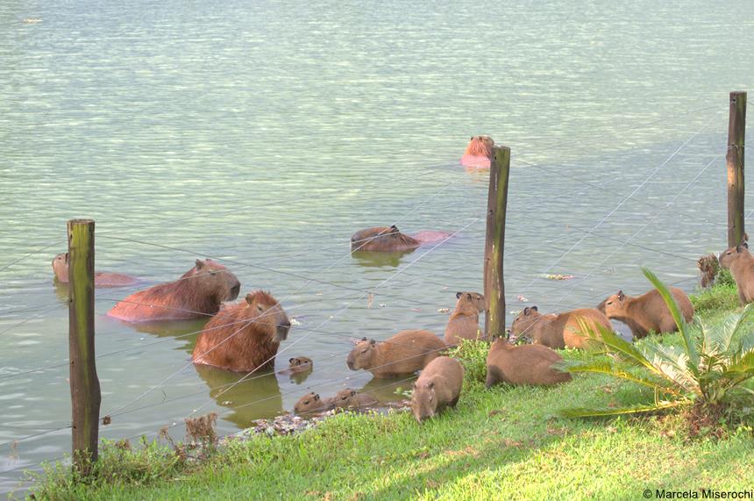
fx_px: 1726
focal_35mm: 82
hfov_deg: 24.6
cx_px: 377
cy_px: 250
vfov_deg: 16.5
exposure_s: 1/60
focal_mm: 55
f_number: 8
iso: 200
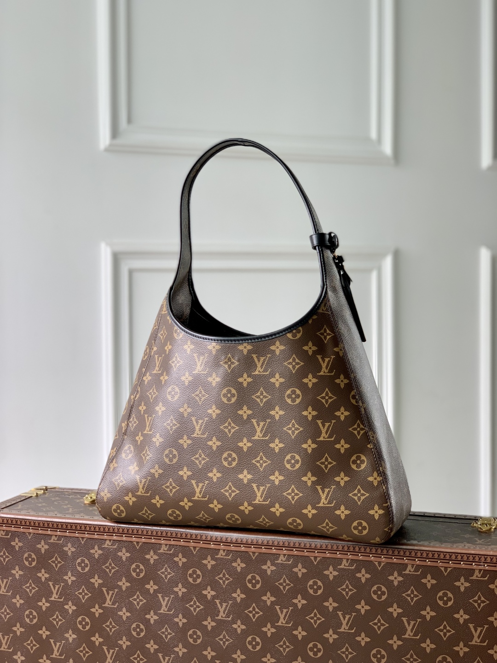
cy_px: 332
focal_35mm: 52
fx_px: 995
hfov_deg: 28.0
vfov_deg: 36.8
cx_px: 248
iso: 32
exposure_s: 1/122
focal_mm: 6
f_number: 2.4
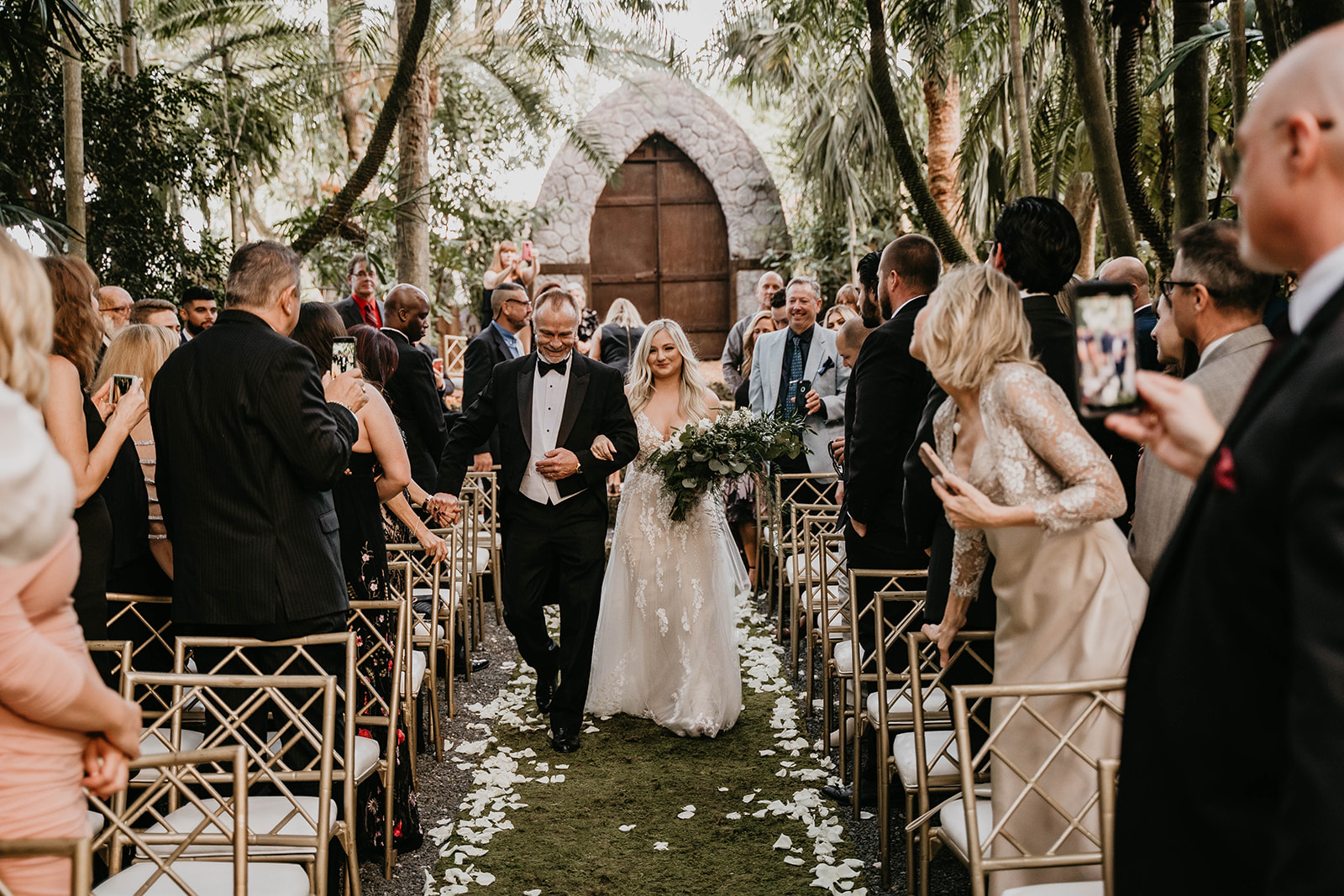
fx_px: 1829
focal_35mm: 49
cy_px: 448
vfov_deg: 27.5
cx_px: 672
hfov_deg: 40.3
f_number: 2.8
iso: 1000
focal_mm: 49
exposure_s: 1/125
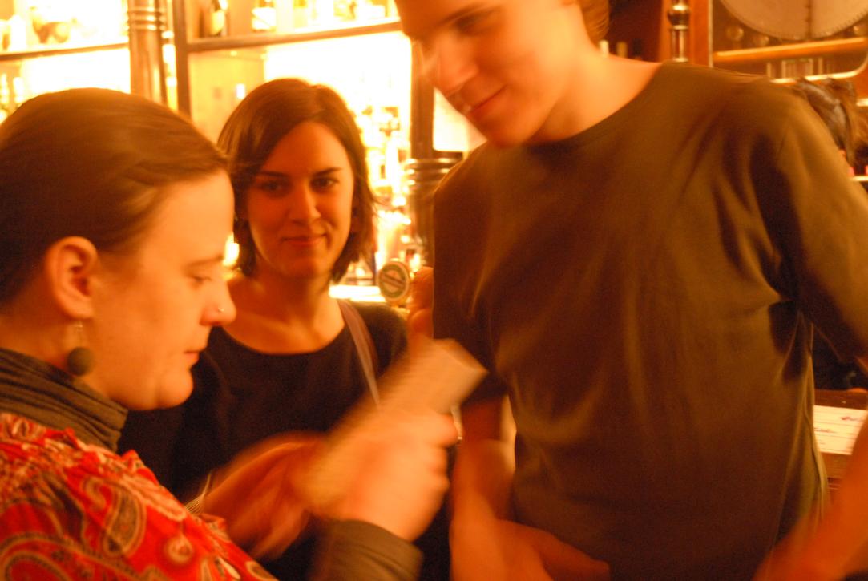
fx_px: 1267
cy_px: 290
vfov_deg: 25.8
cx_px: 434
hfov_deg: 37.8
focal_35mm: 52
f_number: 4.2
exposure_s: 1/2
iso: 1600
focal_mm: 35
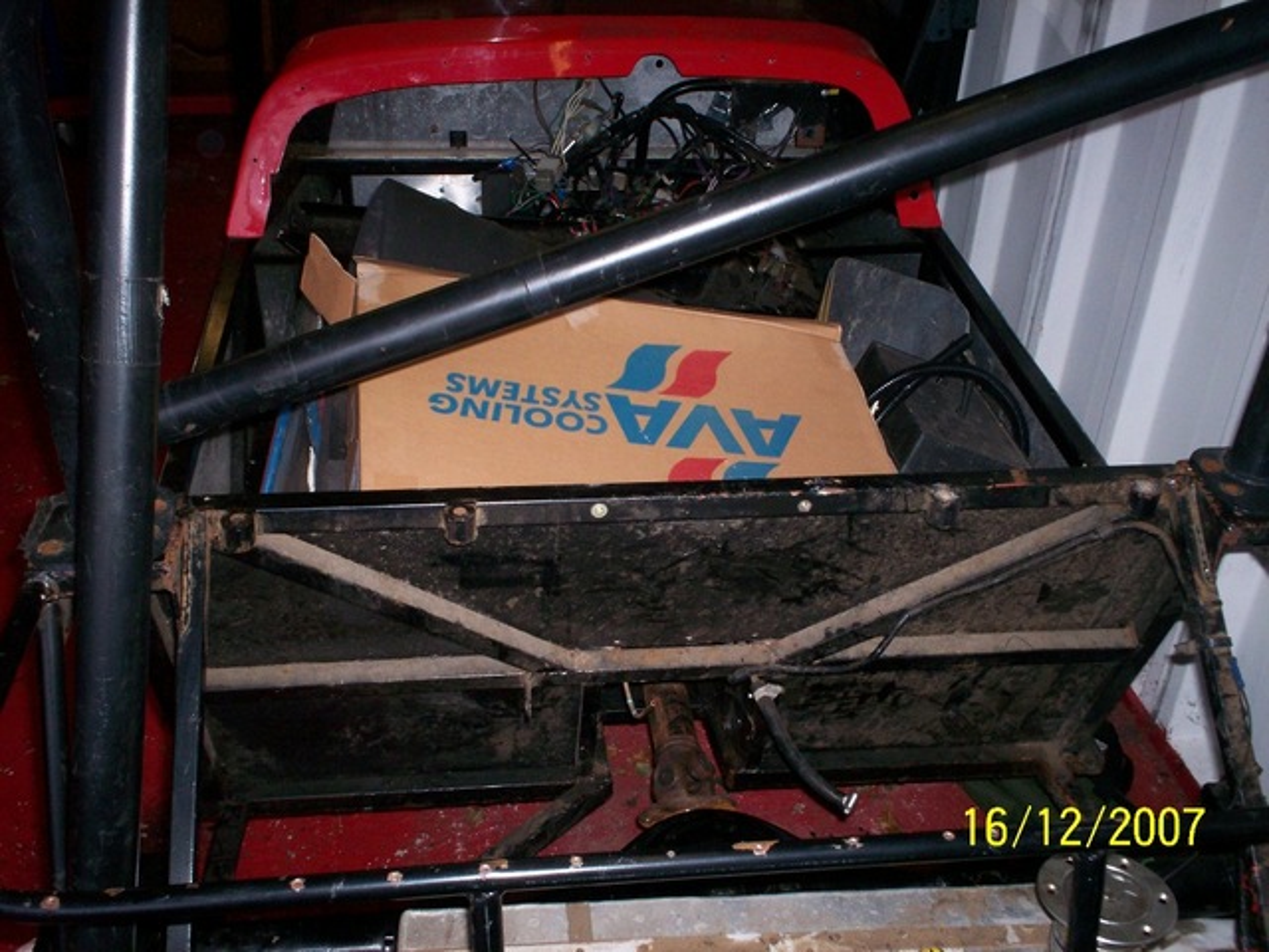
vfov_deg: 39.7
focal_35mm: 36
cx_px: 634
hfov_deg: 51.4
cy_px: 476
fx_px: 1320
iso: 140
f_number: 4.5
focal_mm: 6
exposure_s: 1/60
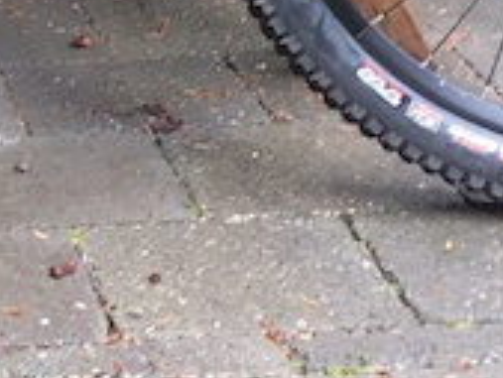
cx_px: -125
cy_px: -485
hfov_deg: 13.9
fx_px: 1992
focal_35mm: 137
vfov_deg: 9.7
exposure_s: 1/60
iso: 32
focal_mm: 4.15
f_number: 2.2
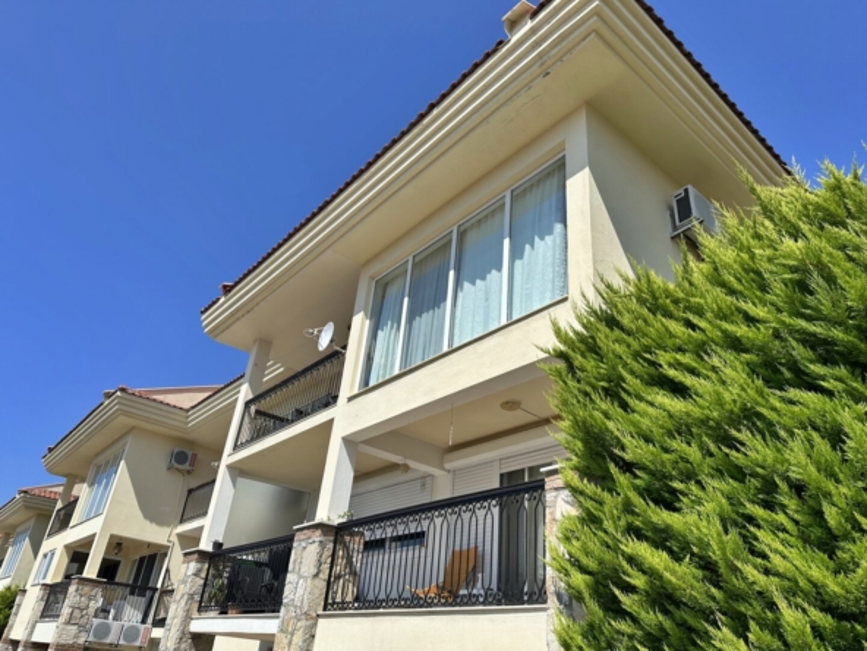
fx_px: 601
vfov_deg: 56.8
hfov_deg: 71.6
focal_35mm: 24
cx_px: 434
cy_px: 326
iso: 80
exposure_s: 1/6211
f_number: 1.78
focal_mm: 6.86
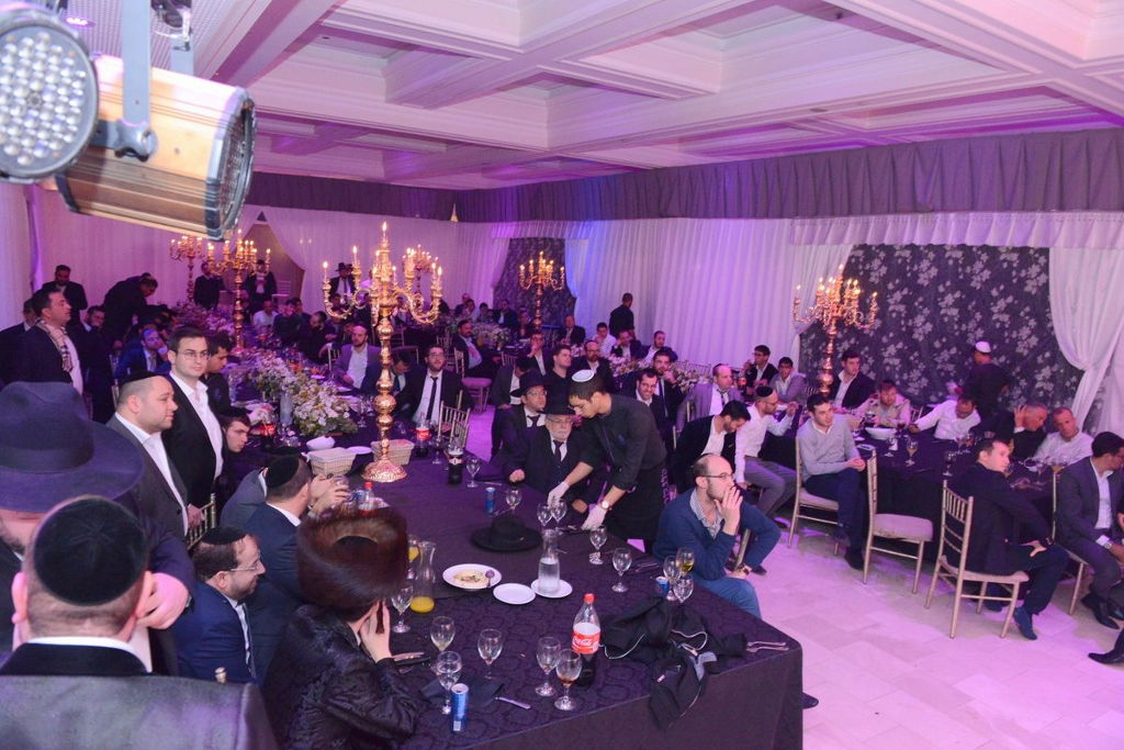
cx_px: 562
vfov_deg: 53.1
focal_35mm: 24
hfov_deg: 73.7
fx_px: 749
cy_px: 375
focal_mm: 24
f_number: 5.6
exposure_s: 1/100
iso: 5000
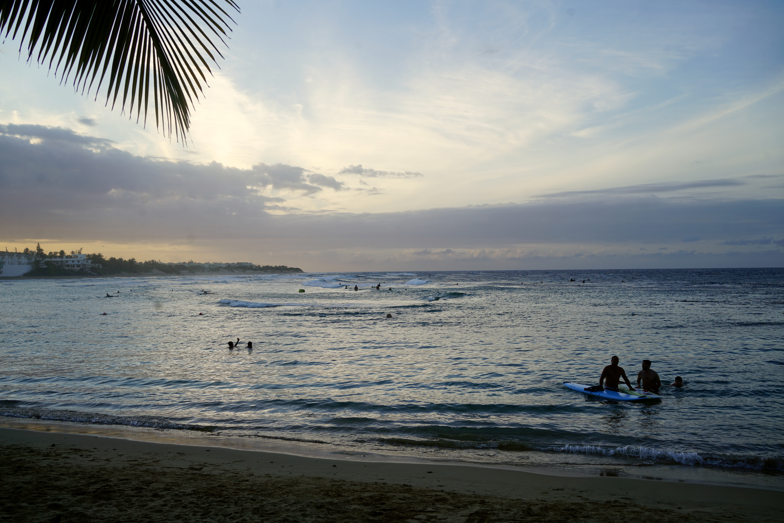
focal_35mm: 35
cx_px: 392
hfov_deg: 54.4
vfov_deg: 37.9
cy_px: 262
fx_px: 762
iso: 100
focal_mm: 35
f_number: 8
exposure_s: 1/125
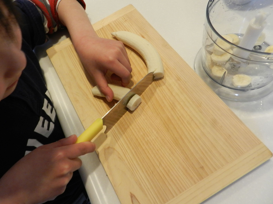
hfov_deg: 65.0
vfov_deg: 51.3
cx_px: 116
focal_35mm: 27
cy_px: 92
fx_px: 213
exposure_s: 1/15
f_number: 3.4
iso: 400
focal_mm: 4
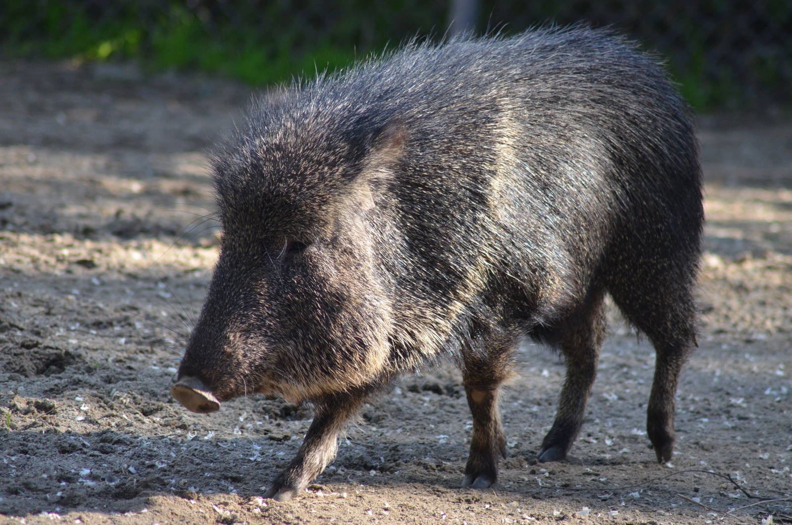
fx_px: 7246
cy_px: 262
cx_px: 396
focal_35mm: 330
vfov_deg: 4.1
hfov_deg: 6.3
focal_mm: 220
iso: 800
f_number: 4.8
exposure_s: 1/500
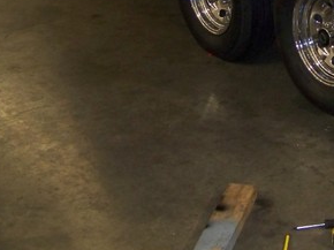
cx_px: 352
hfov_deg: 21.5
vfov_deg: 16.8
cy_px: 46
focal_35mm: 87
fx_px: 839
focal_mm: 5.85
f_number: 2.8
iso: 200
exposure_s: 1/30
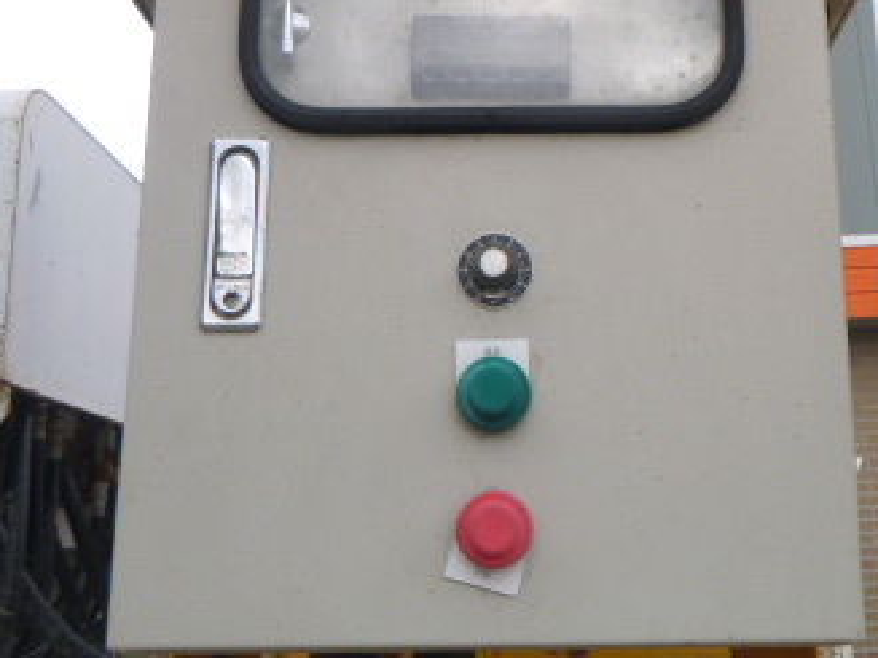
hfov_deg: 38.6
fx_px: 1242
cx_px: 556
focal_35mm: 49
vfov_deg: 29.5
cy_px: 228
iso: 100
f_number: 3.9
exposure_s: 1/160
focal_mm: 4.5
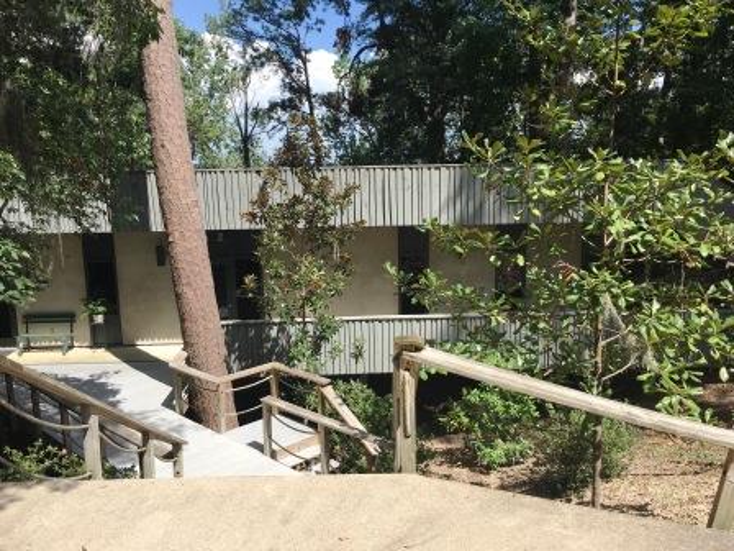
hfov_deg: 61.7
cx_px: 367
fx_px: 615
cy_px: 276
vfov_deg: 48.2
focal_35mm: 29
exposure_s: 1/999
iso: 25
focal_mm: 4.15
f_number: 2.2
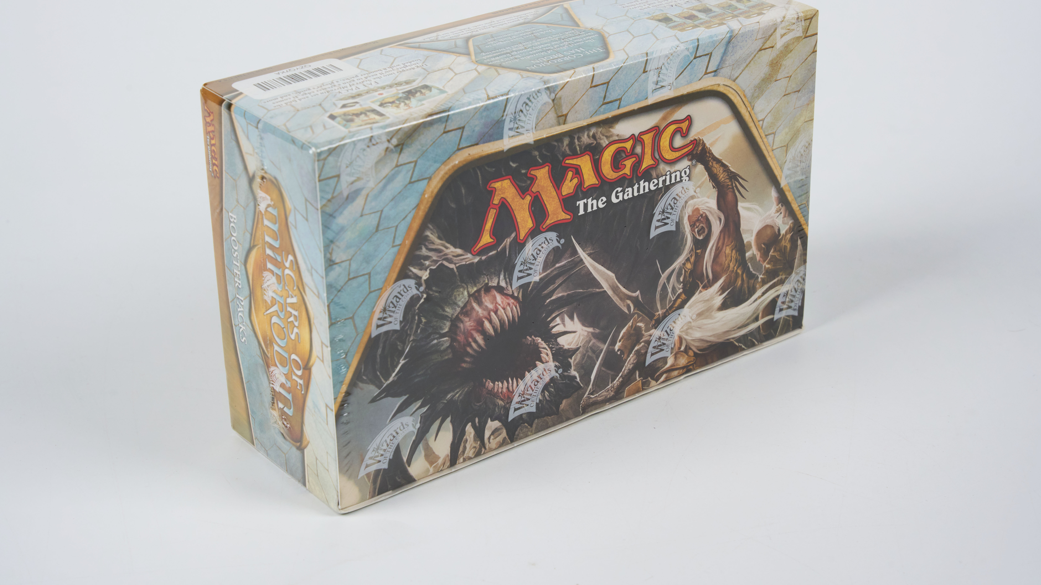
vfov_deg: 17.6
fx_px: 1892
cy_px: 253
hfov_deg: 30.8
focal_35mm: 69
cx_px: 517
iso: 800
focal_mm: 64.5
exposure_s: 1/50
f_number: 13
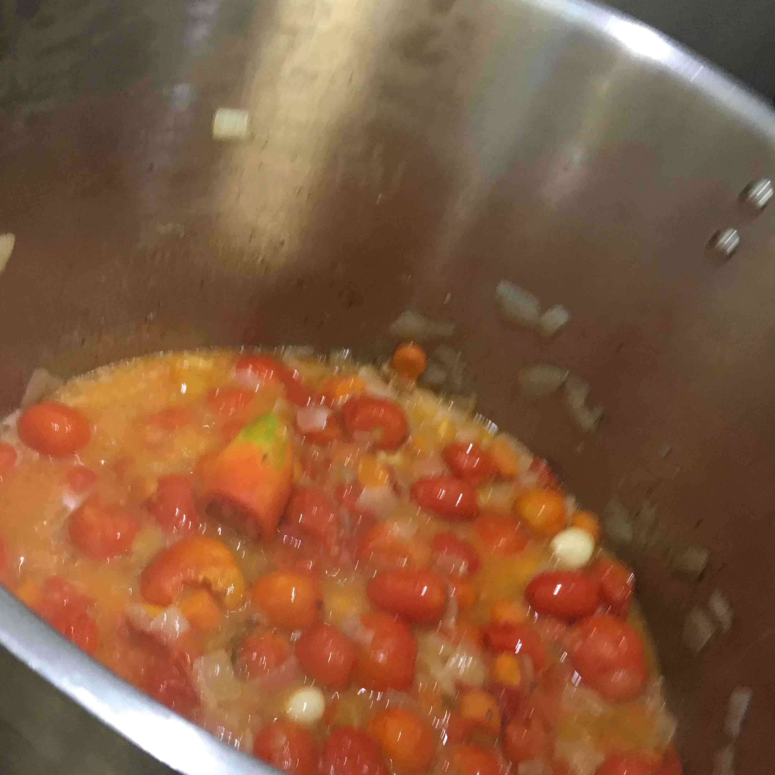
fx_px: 887
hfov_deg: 47.2
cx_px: 380
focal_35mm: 35
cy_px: 464
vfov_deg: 47.0
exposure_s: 1/30
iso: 200
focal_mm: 4.15
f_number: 2.2
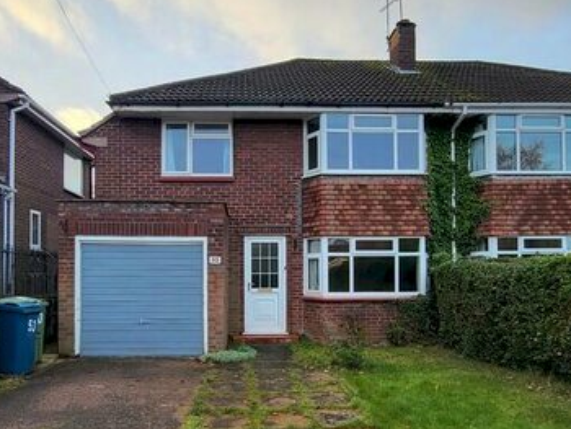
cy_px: 262
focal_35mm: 26
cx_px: 251
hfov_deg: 67.0
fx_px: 429
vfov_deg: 52.7
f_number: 2.2
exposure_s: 1/100
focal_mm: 1.74
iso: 32
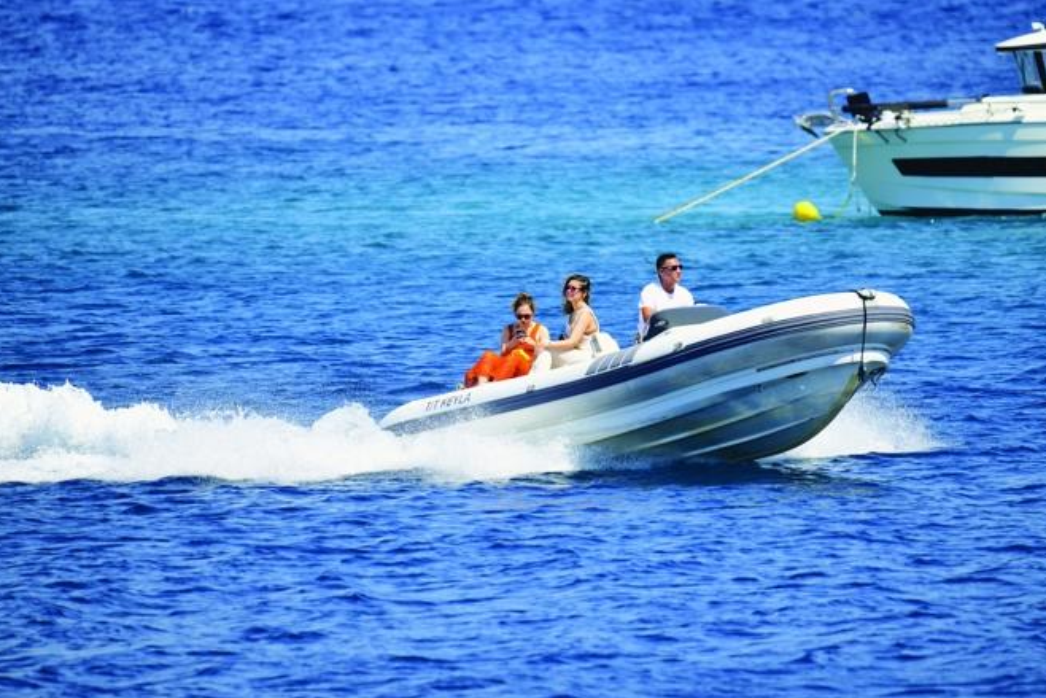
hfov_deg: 2.8
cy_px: 309
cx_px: 548
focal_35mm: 729
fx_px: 21185
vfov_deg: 1.9
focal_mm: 600
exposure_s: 1/2000
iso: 500
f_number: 6.3
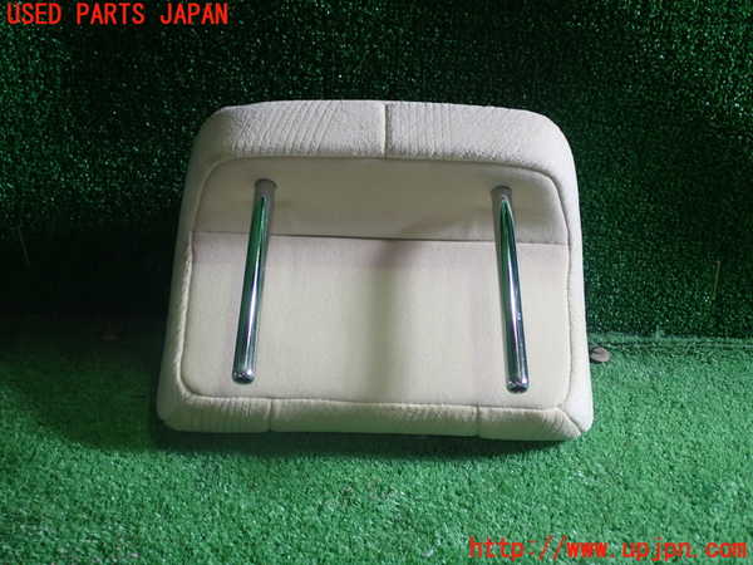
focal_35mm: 38
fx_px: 827
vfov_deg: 37.7
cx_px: 376
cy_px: 282
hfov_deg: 49.0
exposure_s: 1/50
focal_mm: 6.83
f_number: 2.7
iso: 200
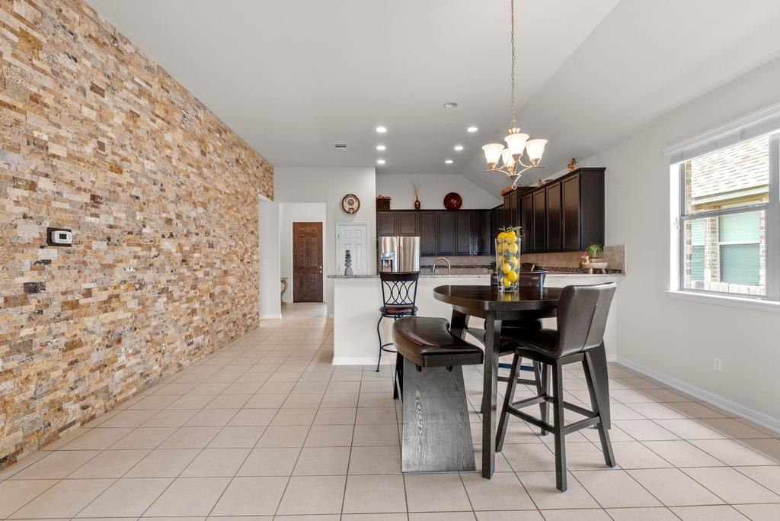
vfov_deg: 72.1
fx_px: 358
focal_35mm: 16
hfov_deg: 95.0
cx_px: 390
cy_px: 260
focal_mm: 11
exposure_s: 3.2
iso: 250
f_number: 11
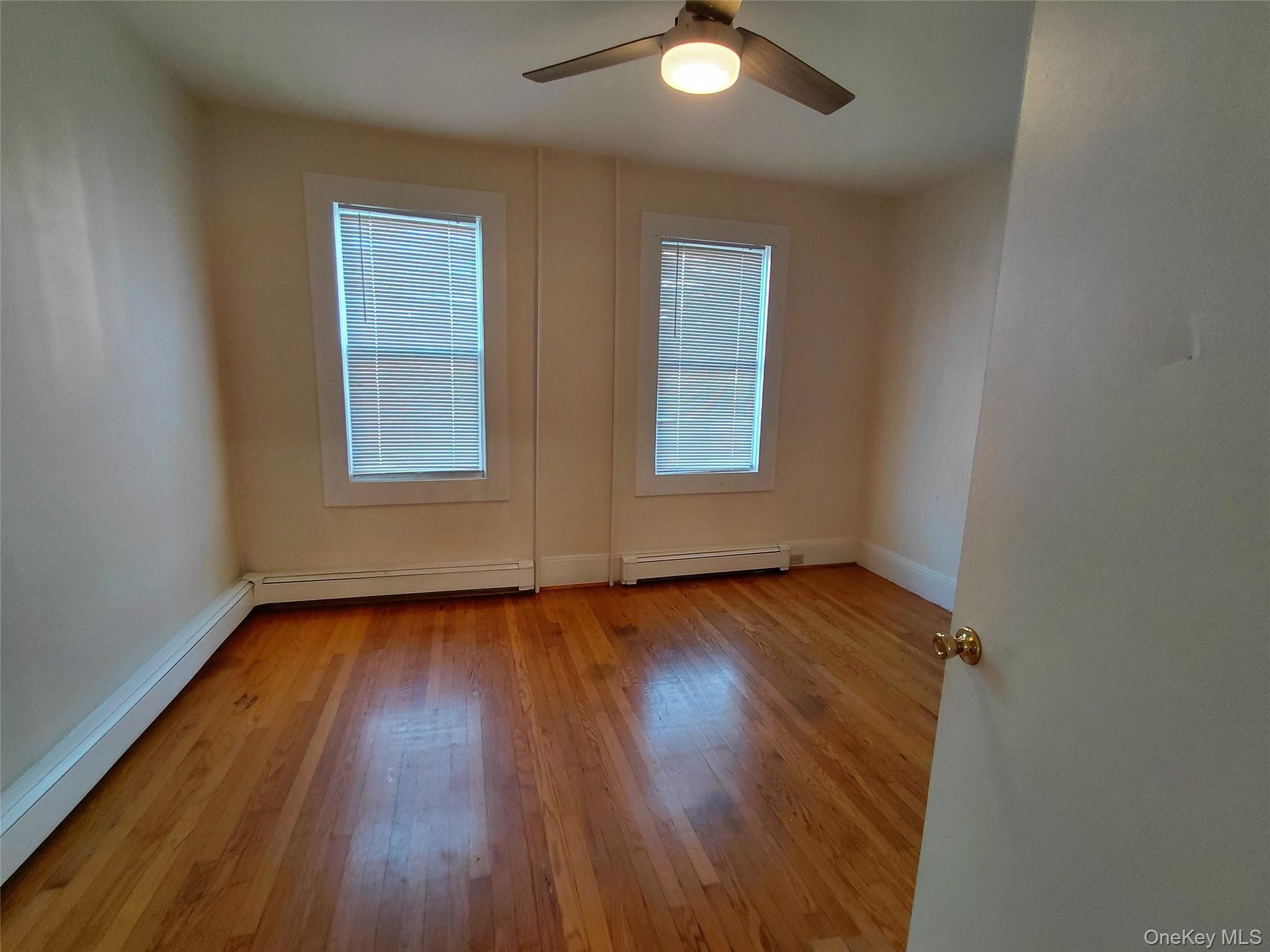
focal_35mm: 16
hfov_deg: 94.5
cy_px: 476
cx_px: 635
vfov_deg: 78.1
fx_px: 587
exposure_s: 1/60
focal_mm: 1.64
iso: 200
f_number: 2.2
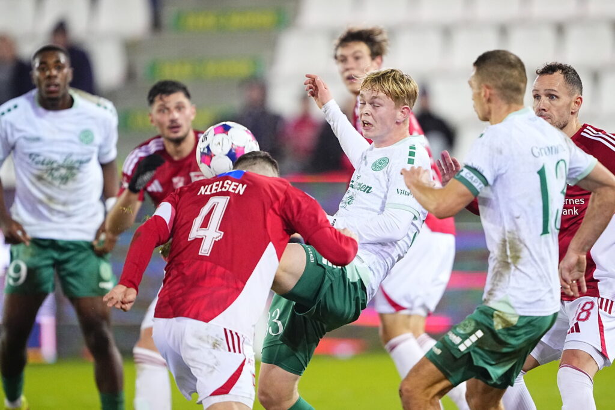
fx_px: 6834
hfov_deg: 5.2
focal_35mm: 400
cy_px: 205
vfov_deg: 3.4
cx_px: 308
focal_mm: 400
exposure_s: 1/1000
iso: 3200
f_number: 2.8
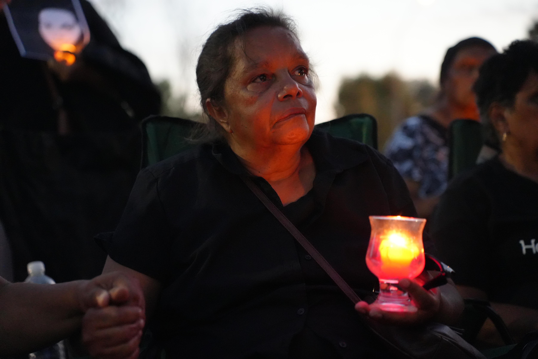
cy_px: 180
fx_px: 1121
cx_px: 269
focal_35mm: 75
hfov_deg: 27.0
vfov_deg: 18.2
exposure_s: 1/60
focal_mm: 75
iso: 12800
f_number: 2.8
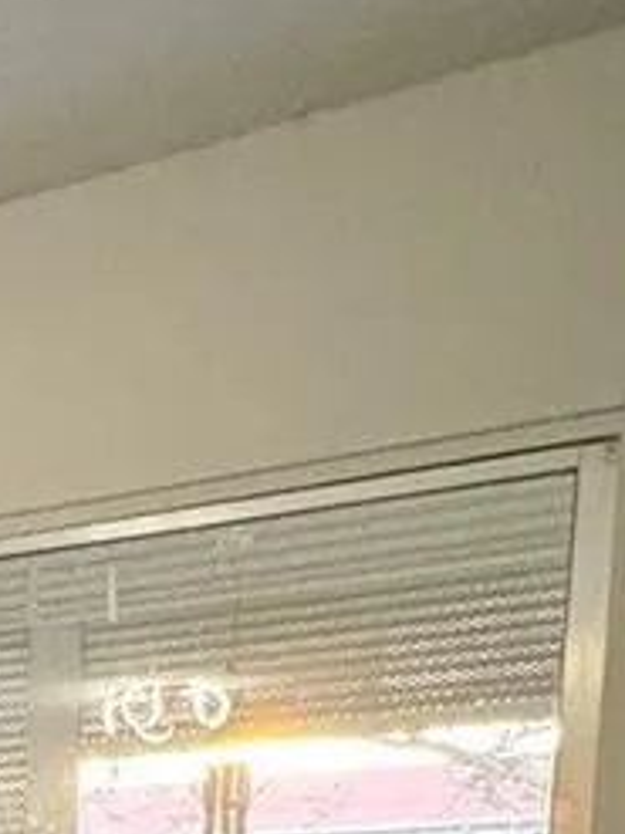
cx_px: -497
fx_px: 1638
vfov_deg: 23.8
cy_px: 1189
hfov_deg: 17.5
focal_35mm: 68
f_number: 2.2
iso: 800
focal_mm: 2.22
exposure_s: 1/60
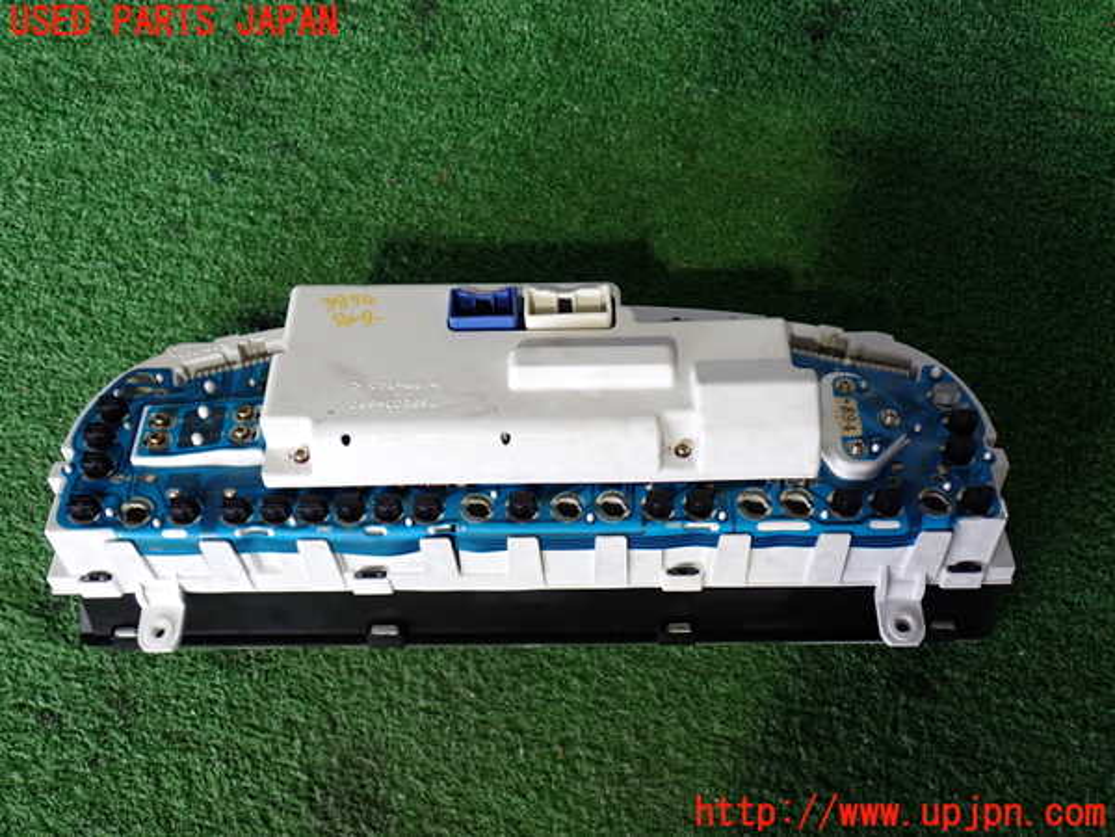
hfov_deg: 51.4
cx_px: 558
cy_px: 418
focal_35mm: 36
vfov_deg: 39.7
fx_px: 1160
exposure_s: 1/40
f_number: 2.5
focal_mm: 6.37
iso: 200
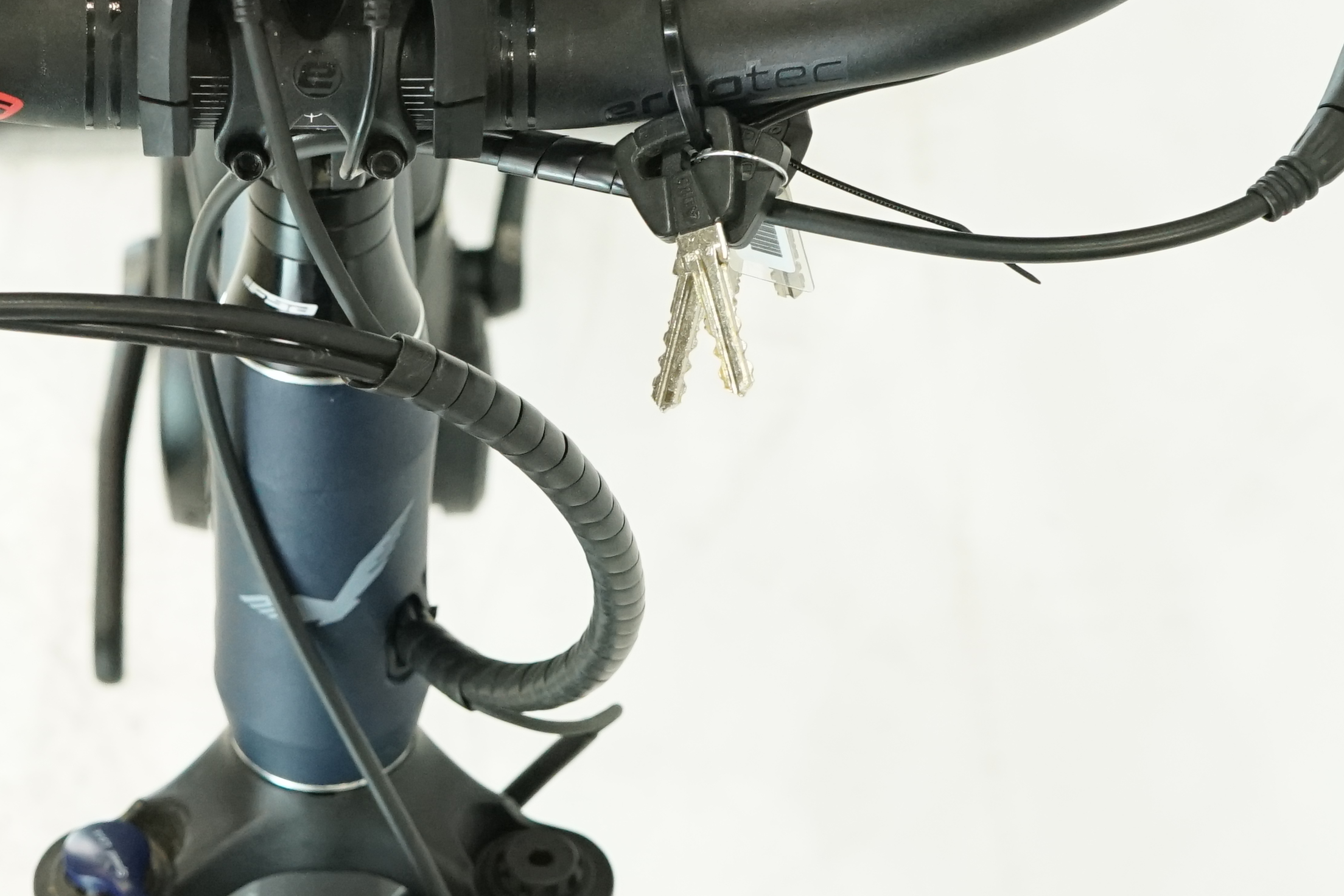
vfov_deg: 12.9
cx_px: 307
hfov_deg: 19.1
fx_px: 3957
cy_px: 407
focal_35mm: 106
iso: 2500
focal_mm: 39
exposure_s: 1/200
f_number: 5.6
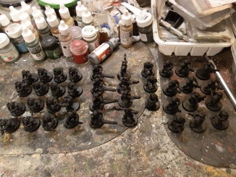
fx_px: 191
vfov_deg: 49.7
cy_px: 88
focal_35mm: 28
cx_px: 118
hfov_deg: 63.4
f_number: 3.1
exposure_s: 1/50
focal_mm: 5
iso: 400
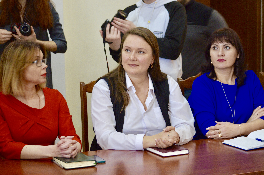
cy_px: 88
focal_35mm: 82
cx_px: 132
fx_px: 604
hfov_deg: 24.7
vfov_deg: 16.5
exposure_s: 1/30
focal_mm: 55
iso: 1100
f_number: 4.5
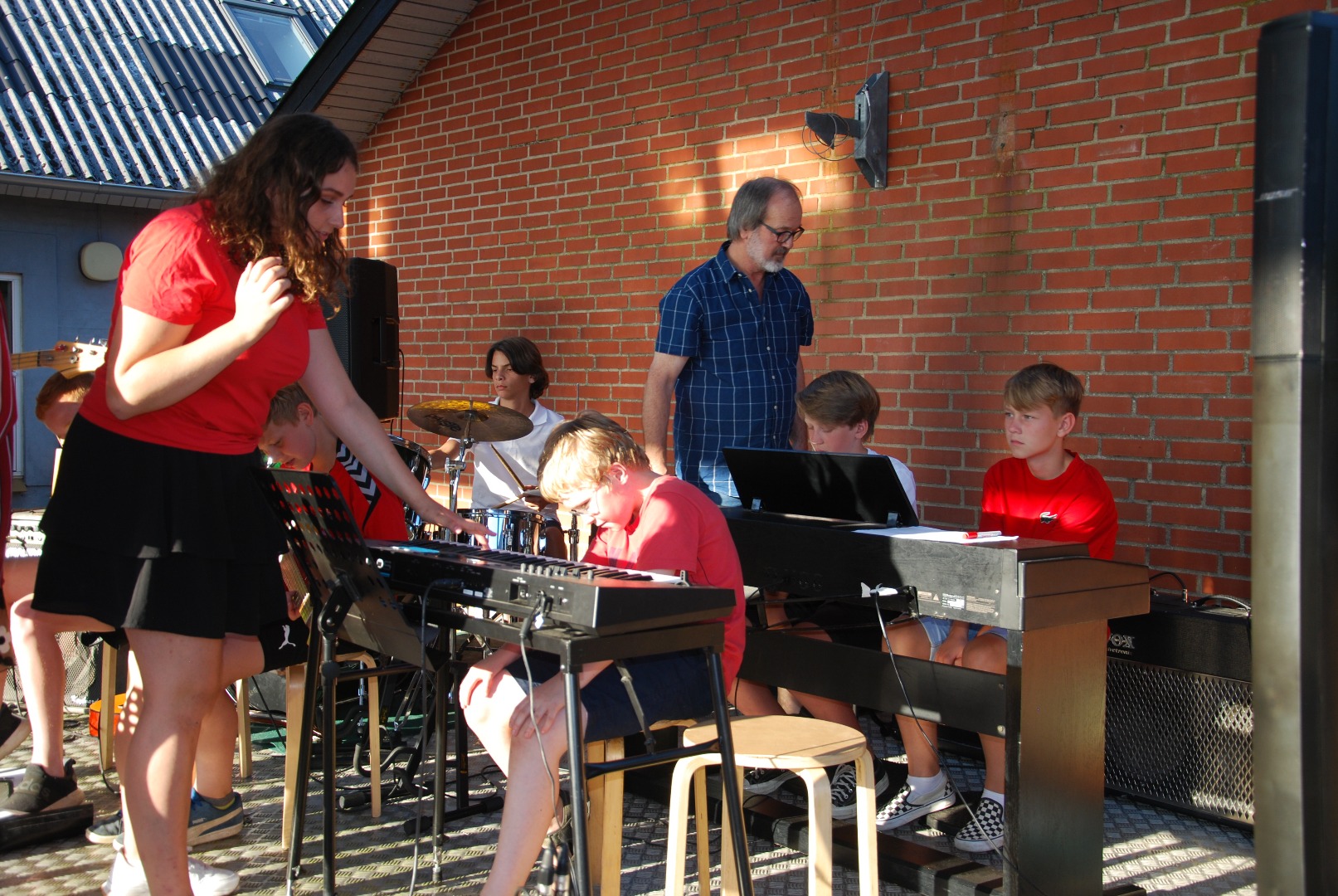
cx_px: 669
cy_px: 448
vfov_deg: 32.0
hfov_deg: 46.3
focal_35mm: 42
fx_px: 1563
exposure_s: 1/160
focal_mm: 28
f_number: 4.2
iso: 200
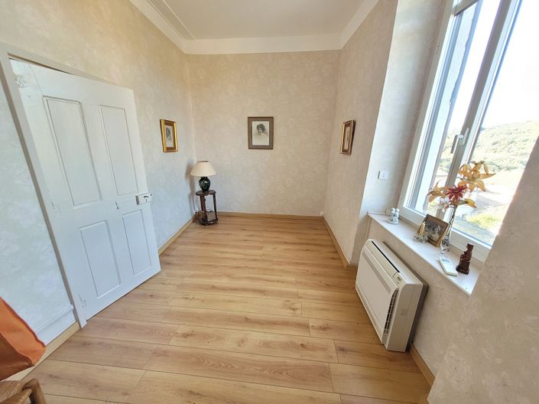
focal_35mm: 13
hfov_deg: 106.2
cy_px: 202
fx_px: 202
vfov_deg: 89.9
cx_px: 270
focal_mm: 1.74
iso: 200
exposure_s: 1/50
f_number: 2.2
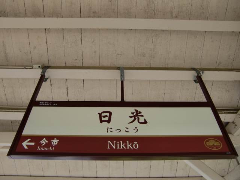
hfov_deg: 63.4
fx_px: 194
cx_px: 120
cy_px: 90
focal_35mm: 28
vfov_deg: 49.7
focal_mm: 4.9
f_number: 2.6
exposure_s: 1/60
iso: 64
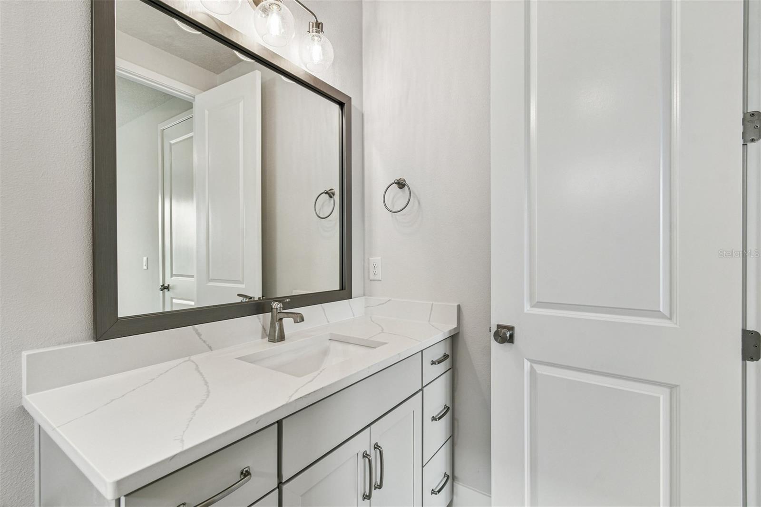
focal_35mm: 15
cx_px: 380
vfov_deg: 77.3
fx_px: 317
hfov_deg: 100.4
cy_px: 254
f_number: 7.1
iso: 100
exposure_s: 1/8
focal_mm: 10
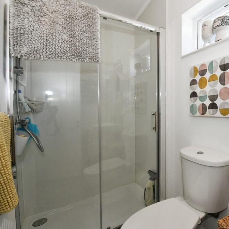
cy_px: 112
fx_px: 150
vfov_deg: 74.8
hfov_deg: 68.7
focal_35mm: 20
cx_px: 178
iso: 800
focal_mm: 10
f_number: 7.1
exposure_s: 1/60
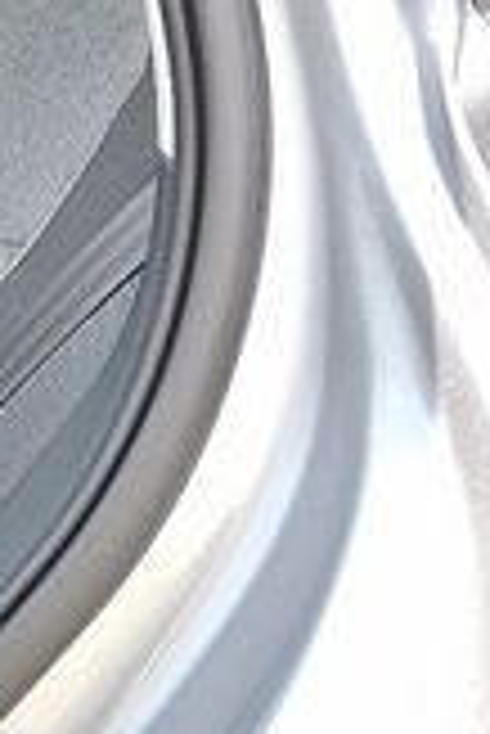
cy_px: 176
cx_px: -832
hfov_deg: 10.6
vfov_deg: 19.8
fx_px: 2078
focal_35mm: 102
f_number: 1.8
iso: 31
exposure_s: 1/120
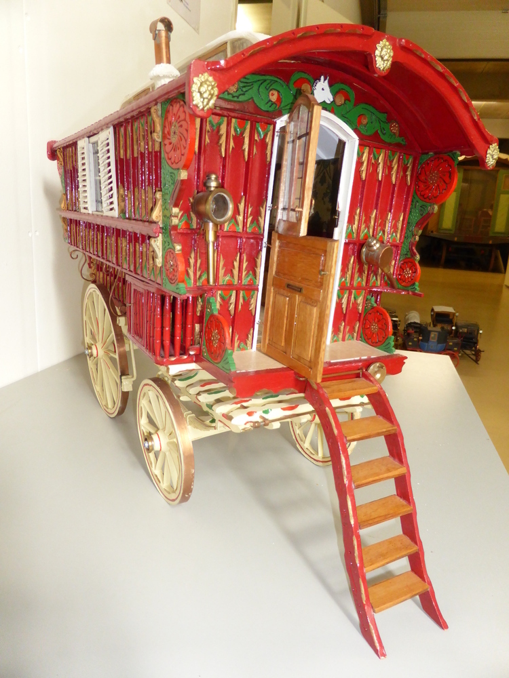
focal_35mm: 24
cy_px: 339
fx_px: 471
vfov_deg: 71.6
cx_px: 254
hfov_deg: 56.8
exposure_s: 1/60
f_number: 3.3
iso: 500
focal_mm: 4.3
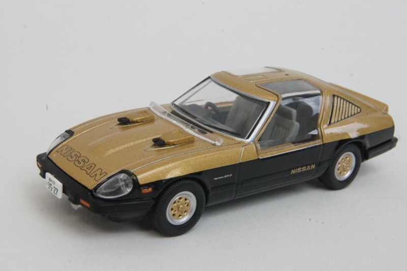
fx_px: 847
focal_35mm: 75
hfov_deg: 27.0
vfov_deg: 18.2
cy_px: 136
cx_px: 204
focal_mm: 50
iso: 1600
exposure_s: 1/5
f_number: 32
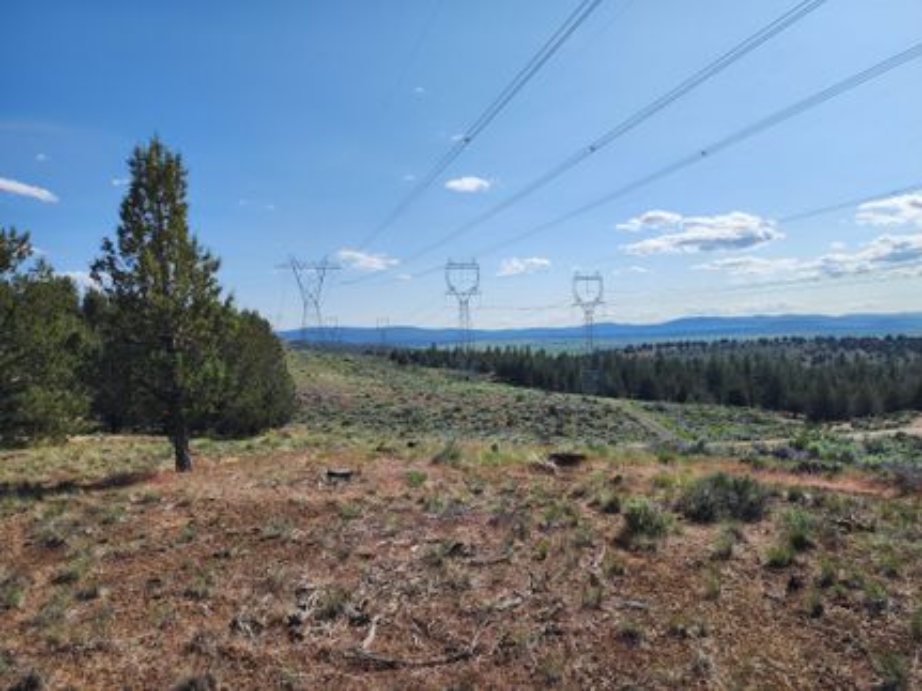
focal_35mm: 23
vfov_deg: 58.9
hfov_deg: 73.9
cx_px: 461
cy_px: 346
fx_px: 612
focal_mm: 6.4
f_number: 1.8
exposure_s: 1/1686
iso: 12
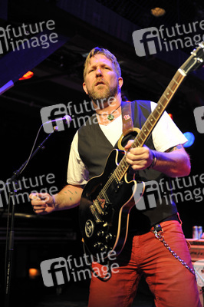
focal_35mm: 52
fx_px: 443
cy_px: 154
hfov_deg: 25.9
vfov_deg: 38.2
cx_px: 102
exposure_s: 1/200
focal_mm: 52
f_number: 3.5
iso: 800
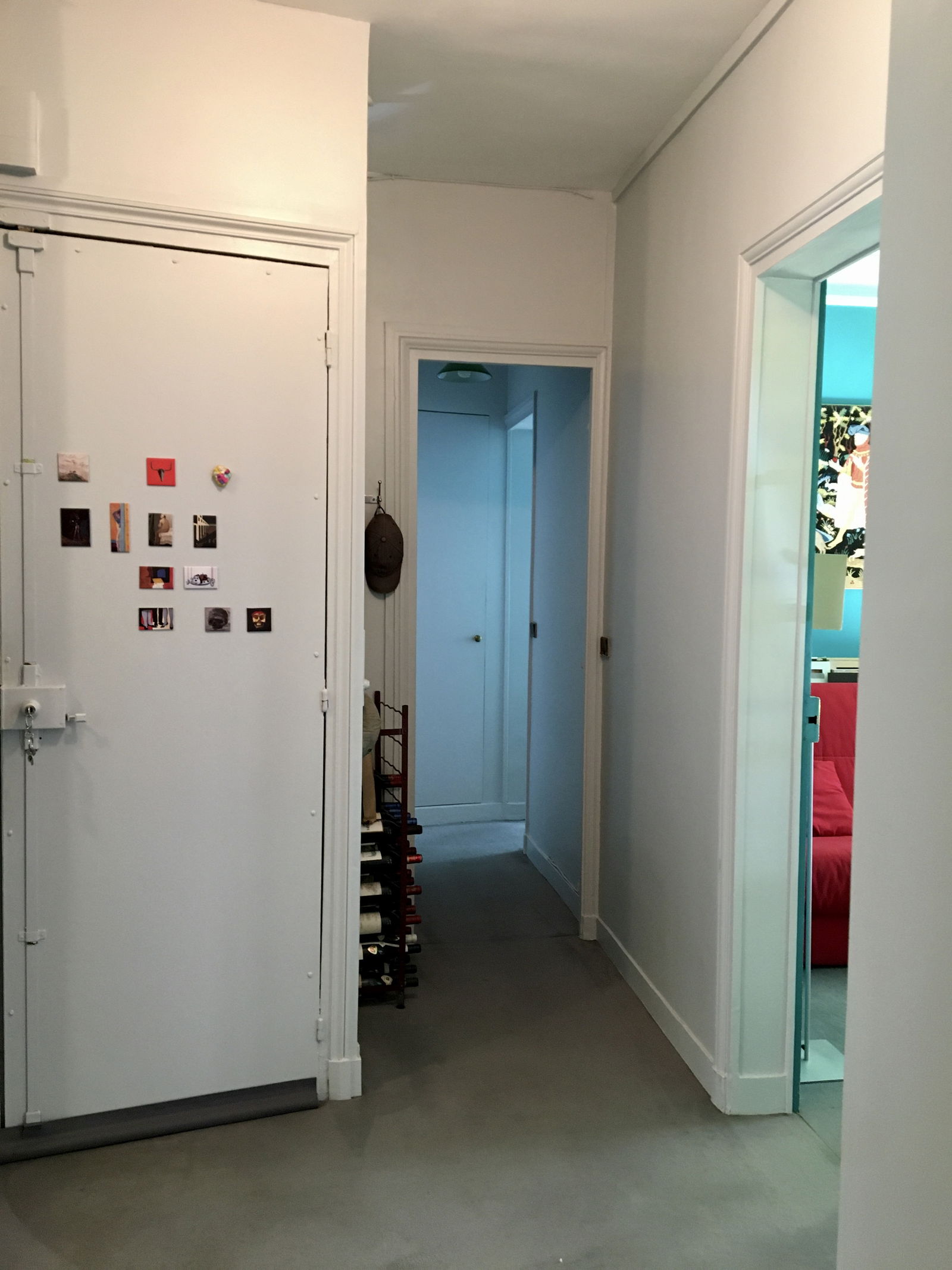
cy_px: 635
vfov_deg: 61.7
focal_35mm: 29
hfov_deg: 48.2
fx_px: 1063
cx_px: 476
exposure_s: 1/33
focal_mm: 4.15
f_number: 2.2
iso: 200
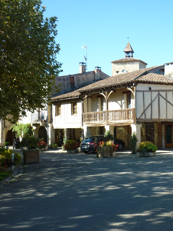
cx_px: 152
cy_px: 116
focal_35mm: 45
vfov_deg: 42.1
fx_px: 300
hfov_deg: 30.9
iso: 80
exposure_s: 1/400
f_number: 2.8
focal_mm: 5.5
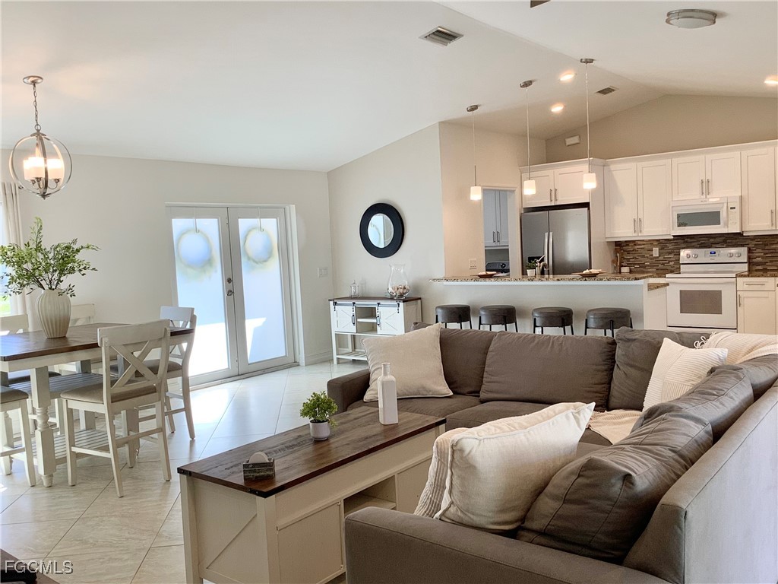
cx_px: 389
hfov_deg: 58.4
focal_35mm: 31
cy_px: 292
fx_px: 697
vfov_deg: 45.4
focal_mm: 3.3
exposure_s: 1/120
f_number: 2.4
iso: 40
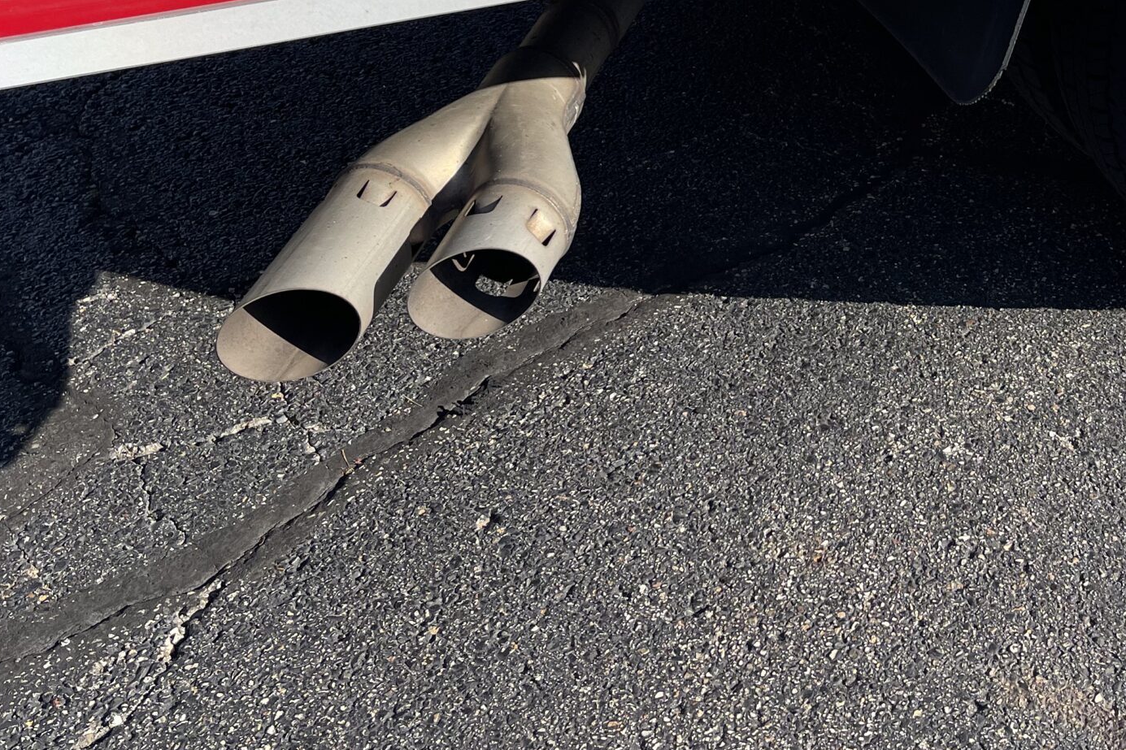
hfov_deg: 38.2
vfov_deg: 26.3
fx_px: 1564
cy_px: 103
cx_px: 892
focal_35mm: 50
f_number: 1.6
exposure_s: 1/2857
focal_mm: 5.1
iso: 32
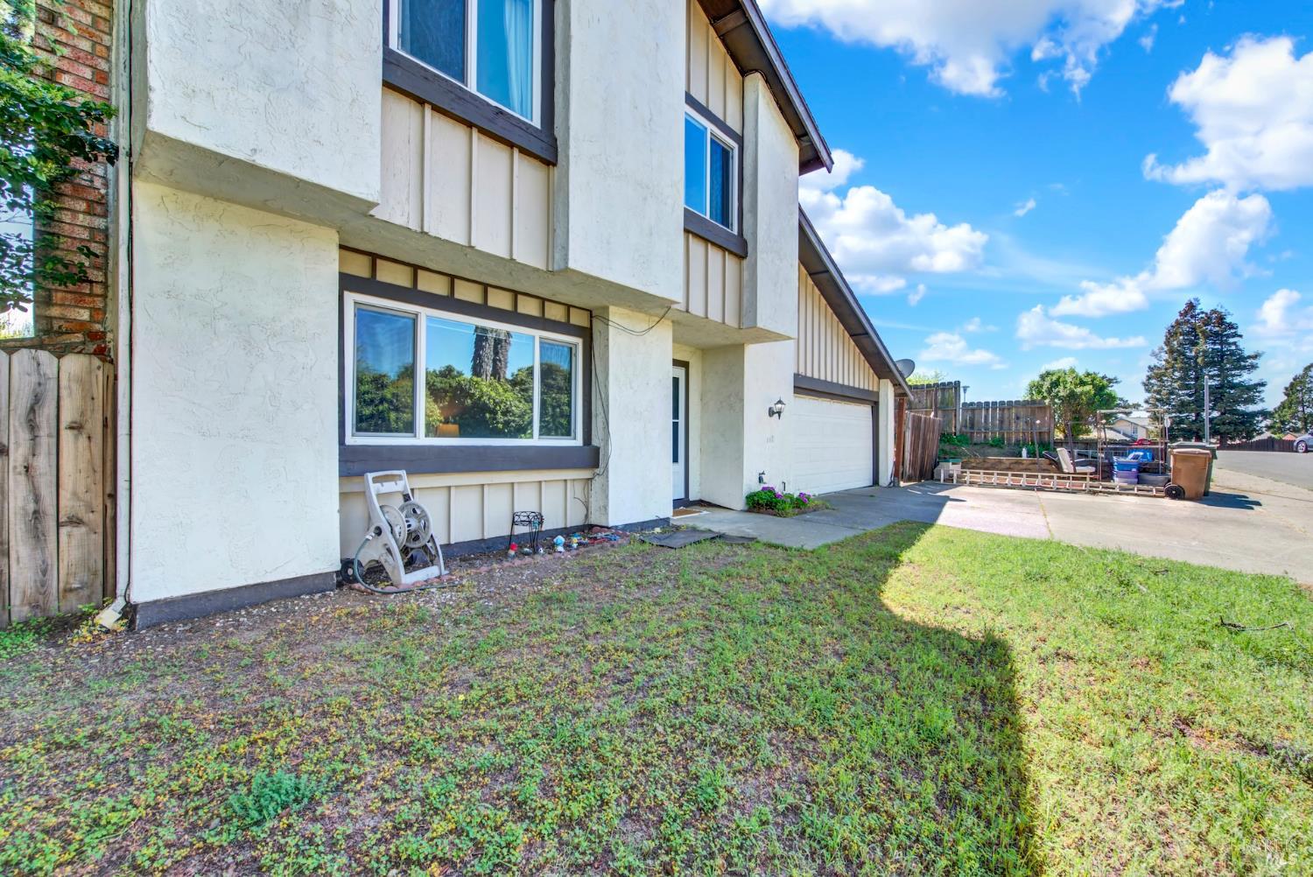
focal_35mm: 14
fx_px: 511
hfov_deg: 104.2
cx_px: 656
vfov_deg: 81.3
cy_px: 438
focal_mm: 14
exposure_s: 1/20
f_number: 14
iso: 100
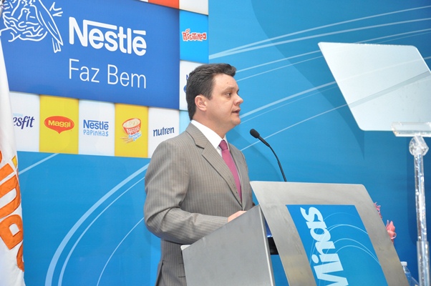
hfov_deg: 26.0
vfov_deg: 17.5
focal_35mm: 78
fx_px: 933
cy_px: 143
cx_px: 216
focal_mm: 52
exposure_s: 1/60
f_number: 5.6
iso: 800
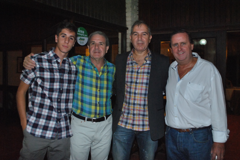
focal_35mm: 36
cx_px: 120
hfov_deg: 53.1
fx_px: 240
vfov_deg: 37.0
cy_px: 80
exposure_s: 1/80
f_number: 5.6
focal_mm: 24
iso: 1600
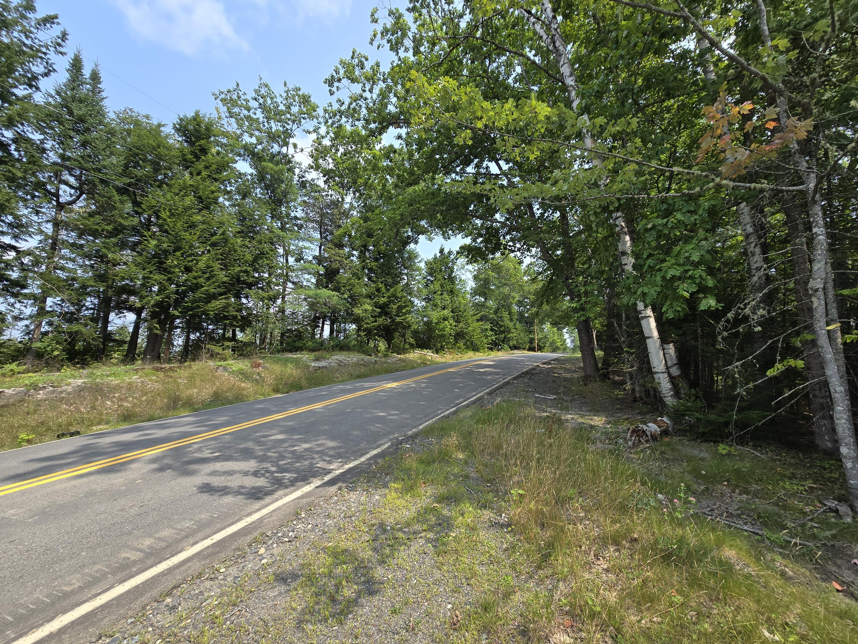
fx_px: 347
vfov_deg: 85.7
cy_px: 329
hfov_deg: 102.0
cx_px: 447
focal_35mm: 14
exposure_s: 1/1222
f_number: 2.2
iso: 50
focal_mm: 2.2
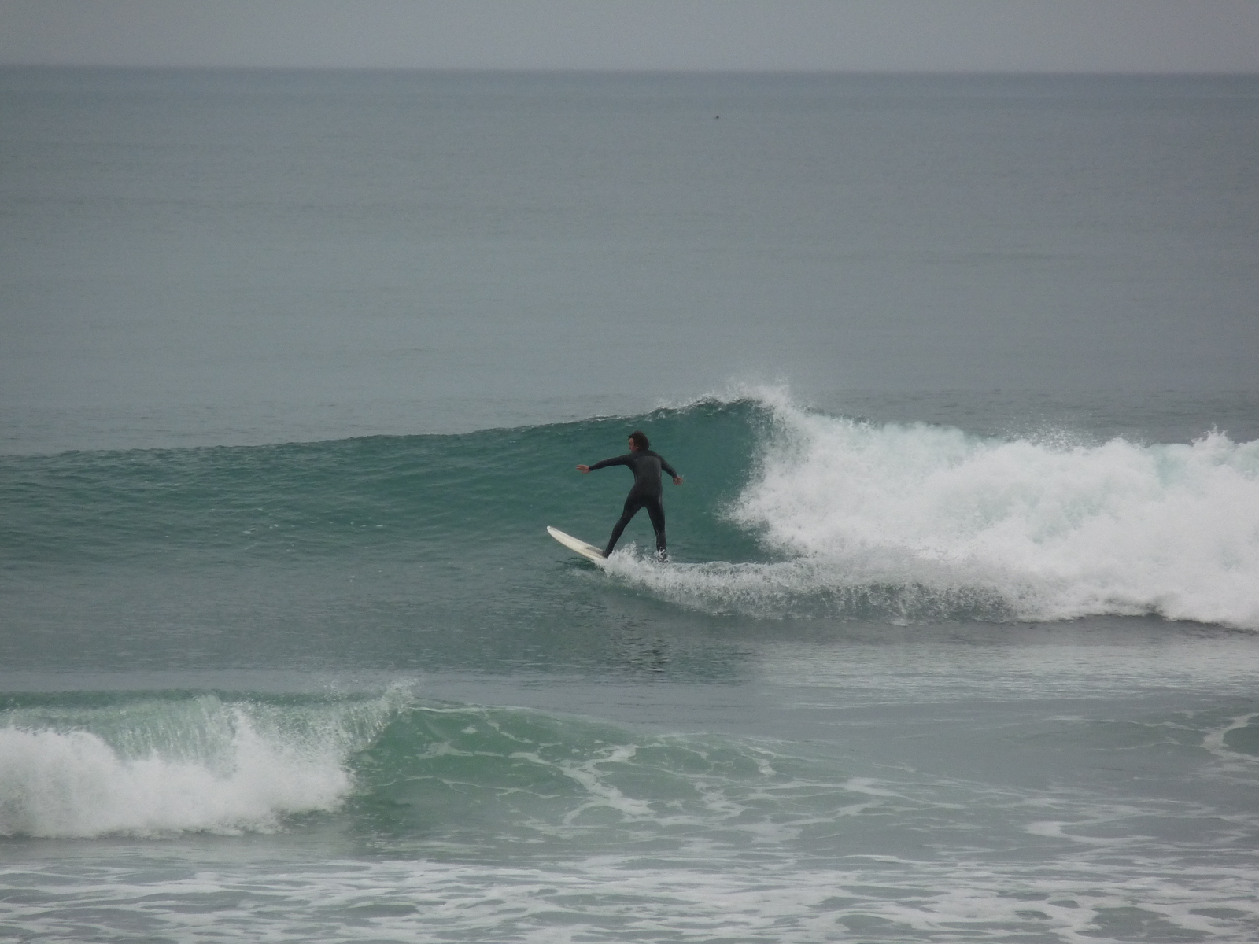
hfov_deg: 4.1
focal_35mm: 486
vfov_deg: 3.1
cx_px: 630
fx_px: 17676
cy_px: 472
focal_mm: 86.4
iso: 200
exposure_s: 1/500
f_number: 4.4
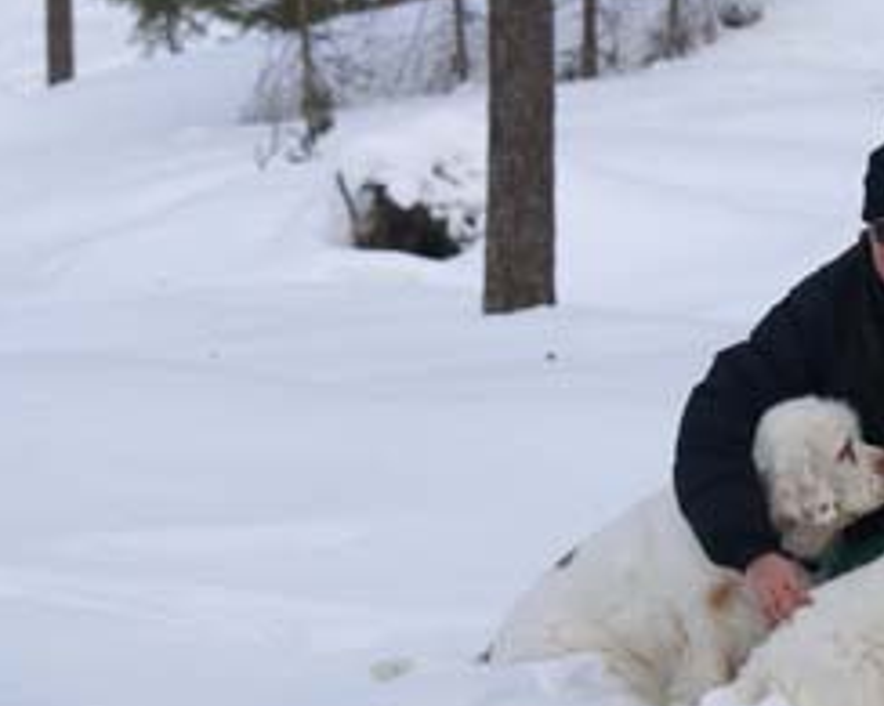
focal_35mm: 325
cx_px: 1148
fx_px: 8511
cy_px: 340
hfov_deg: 5.9
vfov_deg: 4.8
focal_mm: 75
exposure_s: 1/400
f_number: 7.1
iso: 100
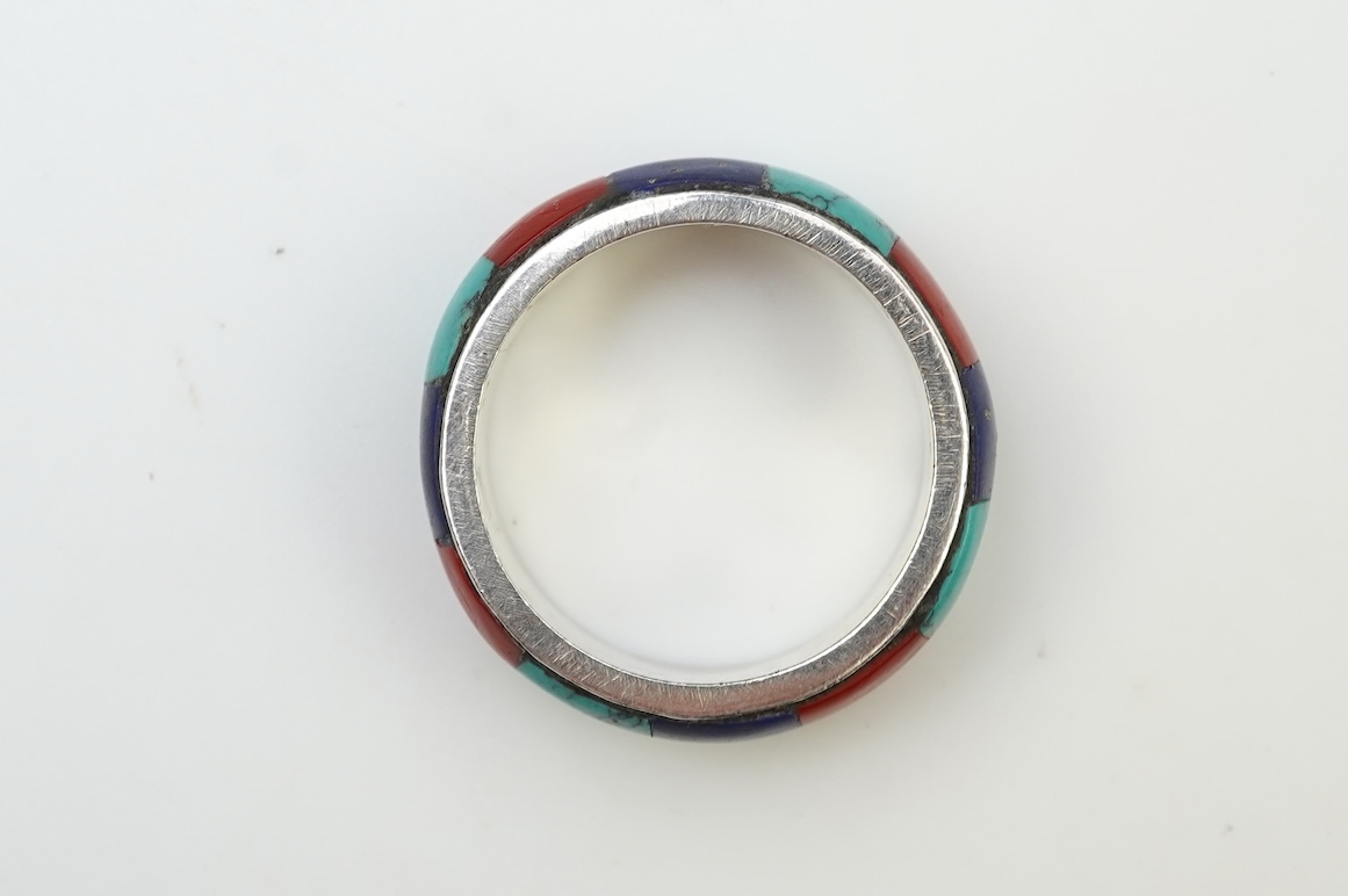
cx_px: 674
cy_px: 448
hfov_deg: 43.6
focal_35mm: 45
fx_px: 1684
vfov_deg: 29.8
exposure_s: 1/50
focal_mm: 30
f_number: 14
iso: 800
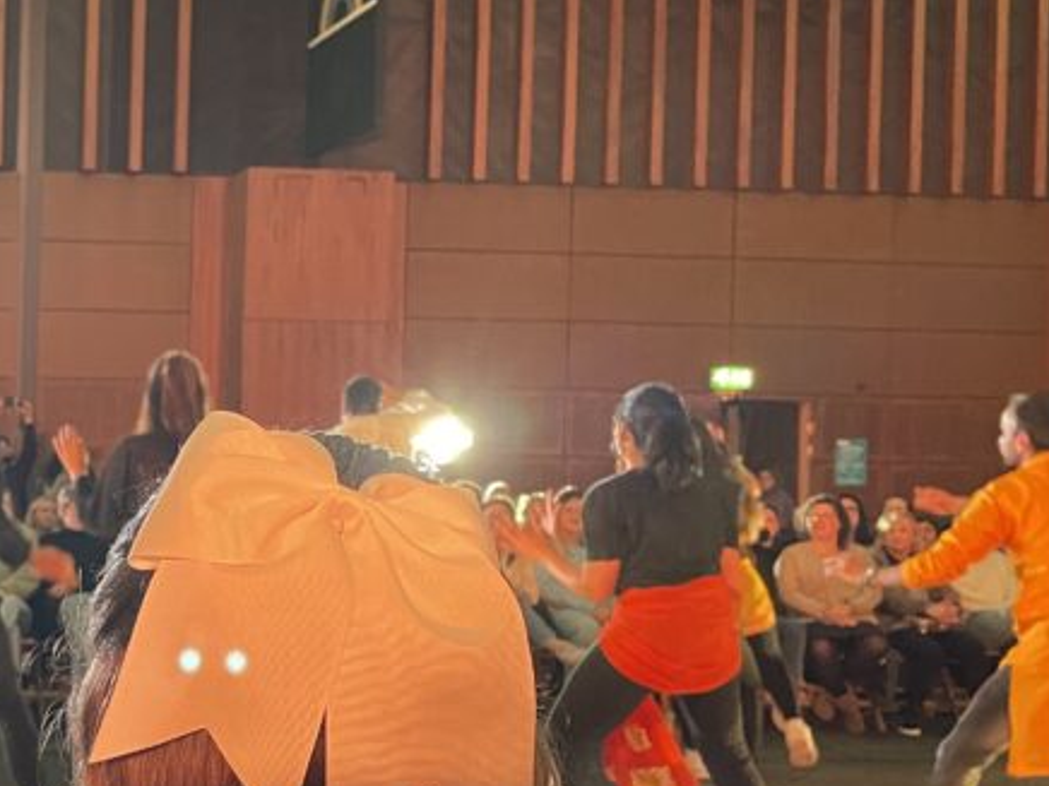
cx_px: -156
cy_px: 550
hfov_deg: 28.3
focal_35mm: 61
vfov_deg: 23.9
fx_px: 1849
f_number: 1.6
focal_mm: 4.2
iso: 400
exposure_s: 1/60
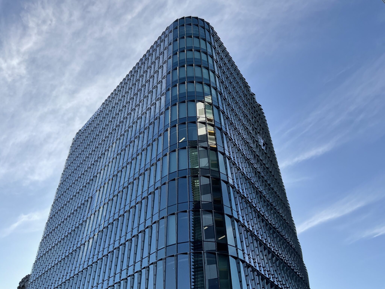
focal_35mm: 29
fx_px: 323
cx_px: 192
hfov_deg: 61.7
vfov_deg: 48.2
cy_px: 144
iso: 16
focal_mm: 3
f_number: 1.8
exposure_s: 1/1626
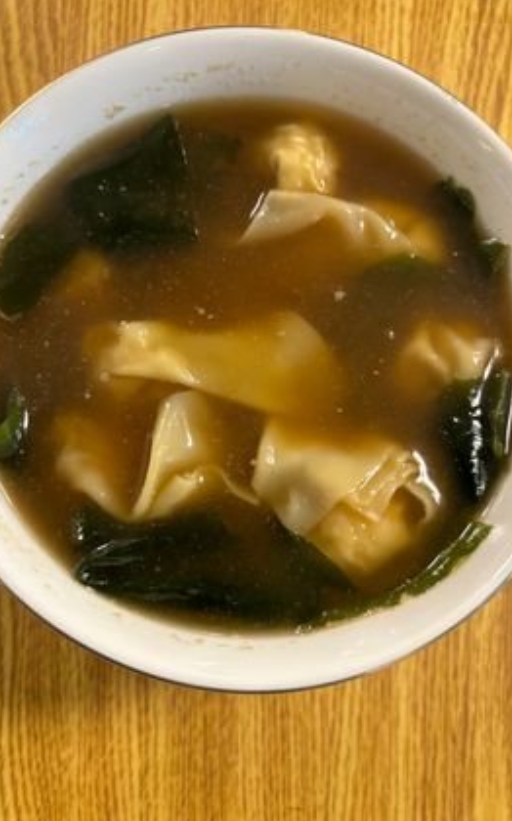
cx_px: 238
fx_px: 626
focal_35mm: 28
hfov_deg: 44.5
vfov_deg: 66.5
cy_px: 409
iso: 320
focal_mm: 5.96
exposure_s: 1/50
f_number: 1.6
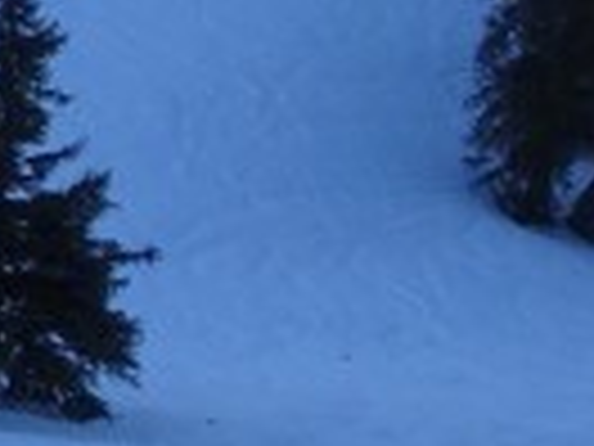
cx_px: -1269
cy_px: -734
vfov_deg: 5.7
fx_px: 4273
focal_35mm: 249
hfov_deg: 7.0
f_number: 4
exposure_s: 1/400
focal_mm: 5.43
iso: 80
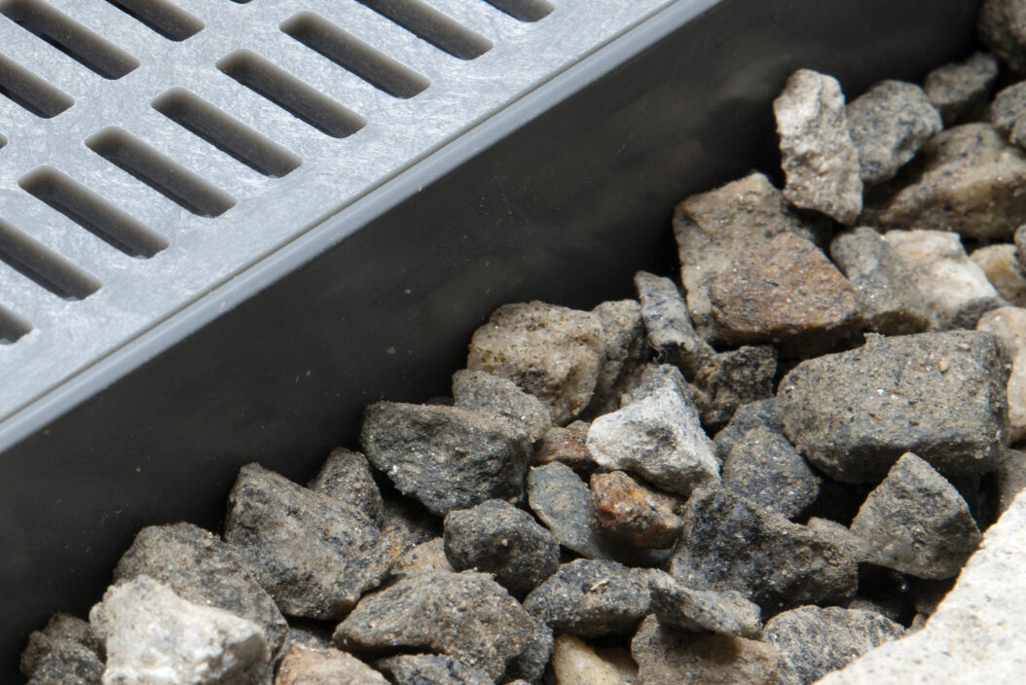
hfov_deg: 8.6
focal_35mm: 238
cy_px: 246
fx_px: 6786
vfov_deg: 5.8
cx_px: -8
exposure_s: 1/80
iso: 640
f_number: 13
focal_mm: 98
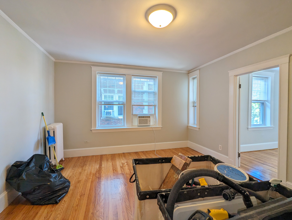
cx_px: 146
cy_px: 110
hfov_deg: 94.4
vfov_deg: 78.2
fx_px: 135
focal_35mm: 16
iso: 116
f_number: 2.2
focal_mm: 2.35
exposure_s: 1/120
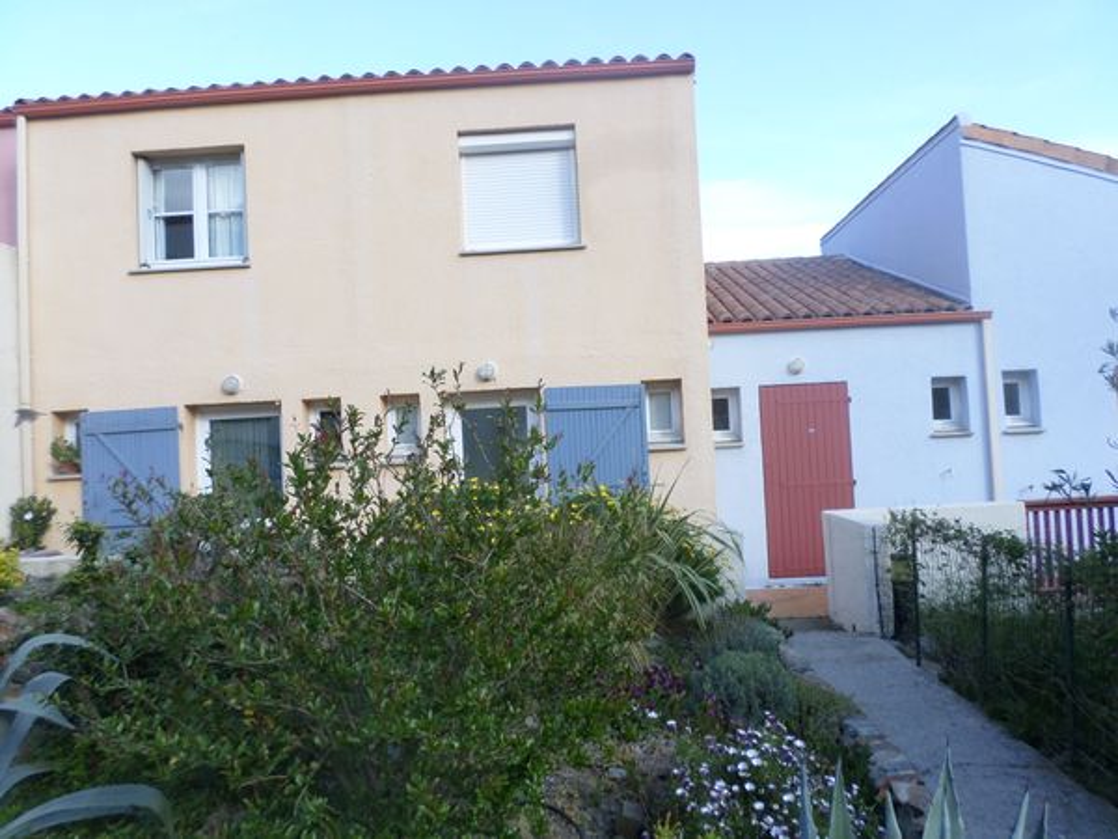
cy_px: 420
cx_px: 559
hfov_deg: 69.4
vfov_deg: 54.9
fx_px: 807
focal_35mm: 25
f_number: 2.5
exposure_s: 1/350
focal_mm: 4.5
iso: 80
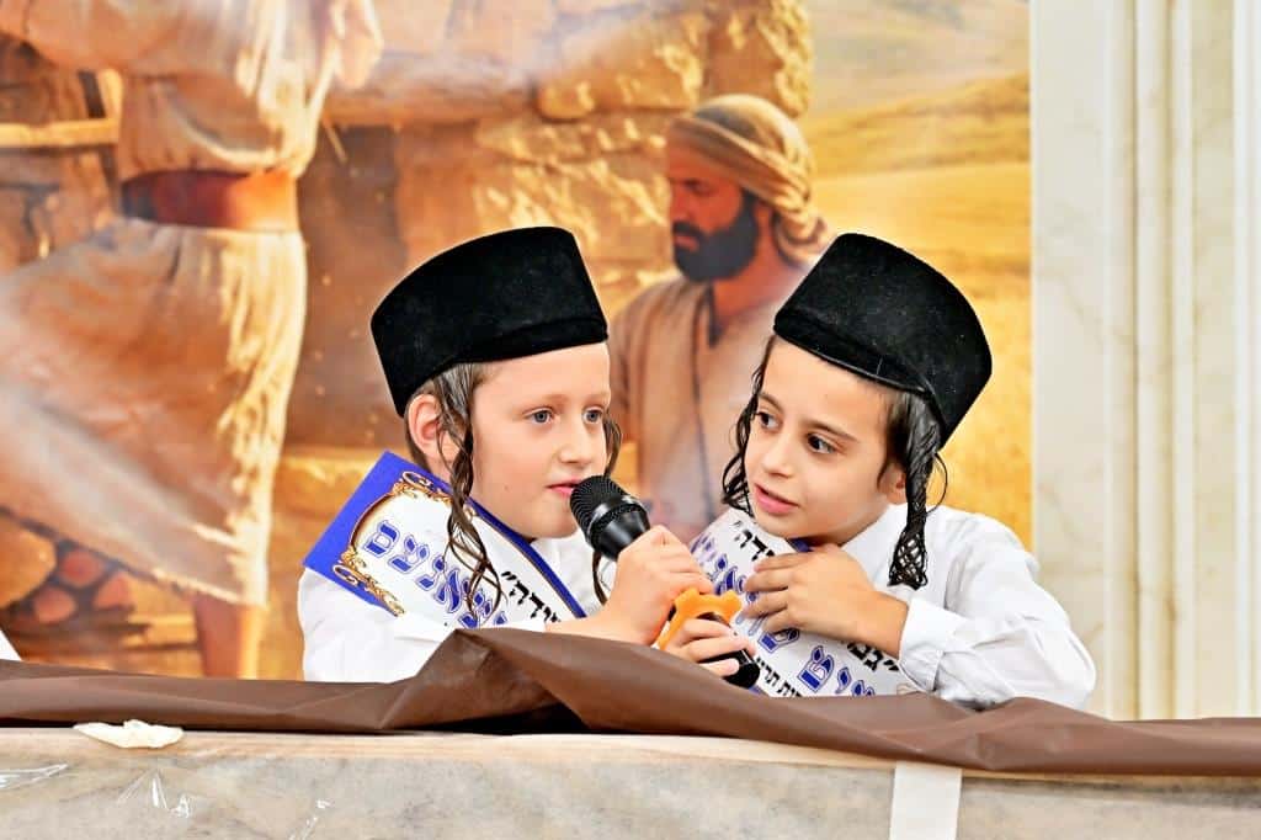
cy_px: 420
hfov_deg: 11.4
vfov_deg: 7.6
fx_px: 6303
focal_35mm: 180
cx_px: 630
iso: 640
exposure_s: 1/250
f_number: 4
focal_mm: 120
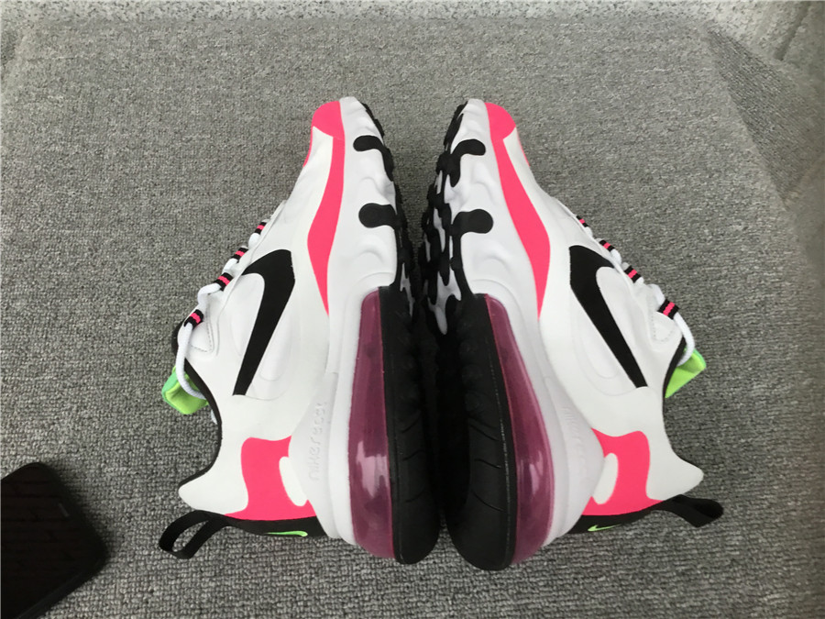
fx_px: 739
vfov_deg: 45.4
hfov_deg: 58.4
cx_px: 412
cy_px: 310
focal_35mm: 31
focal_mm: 3.3
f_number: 2.4
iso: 50
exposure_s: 1/30
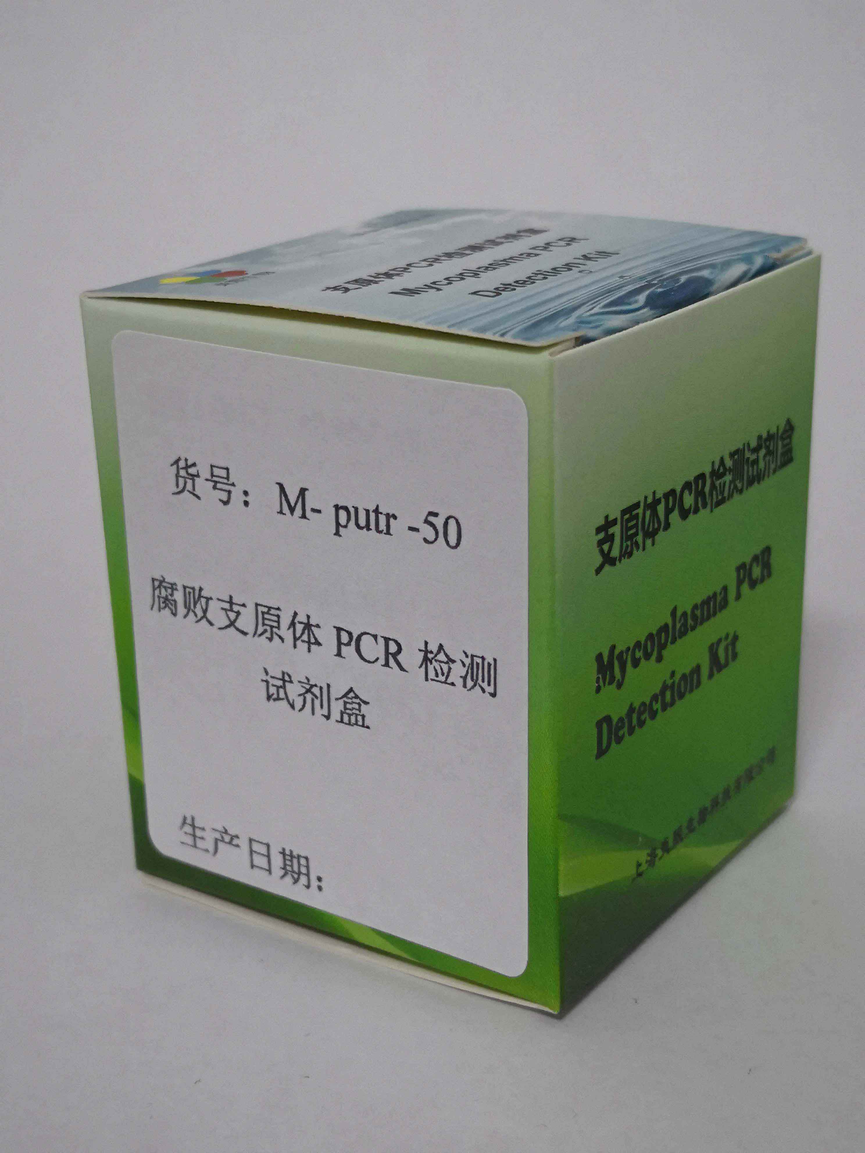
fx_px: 1799
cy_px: 576
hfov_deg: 27.0
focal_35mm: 54
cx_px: 432
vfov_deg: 35.5
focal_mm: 3.95
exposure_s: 1/40
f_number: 1.6
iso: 160
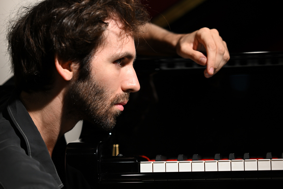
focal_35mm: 85
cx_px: 142
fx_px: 668
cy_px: 94
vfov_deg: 16.1
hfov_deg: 23.9
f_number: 2.2
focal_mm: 85
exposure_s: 1/200
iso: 200
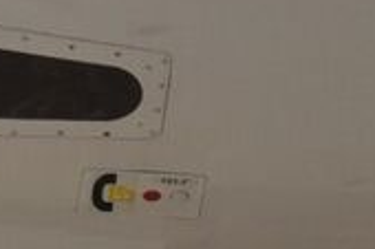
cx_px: -774
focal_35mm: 792
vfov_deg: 1.7
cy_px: -399
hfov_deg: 2.6
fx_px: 8242
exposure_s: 1/1000
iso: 200
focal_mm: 70
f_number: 8
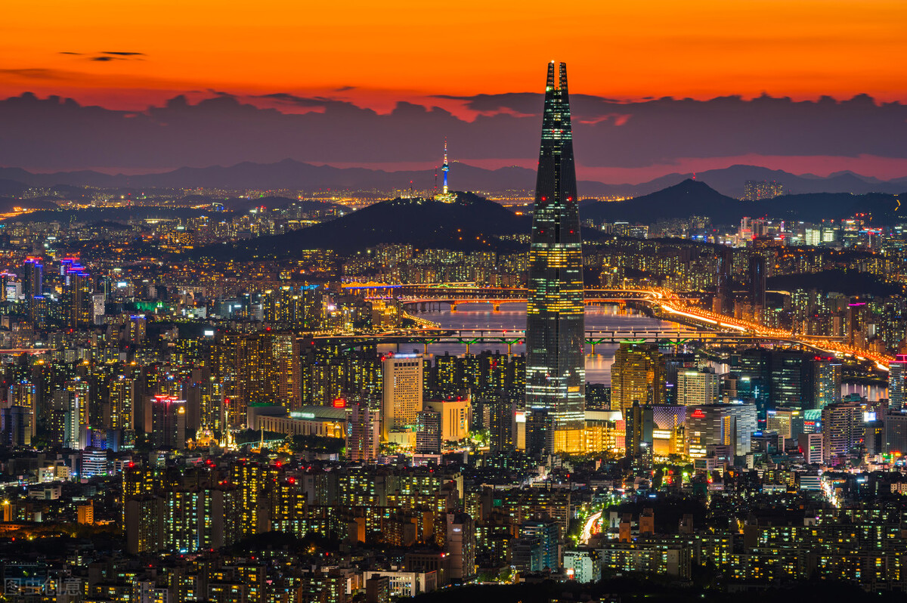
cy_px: 302
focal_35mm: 200
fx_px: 5035
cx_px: 454
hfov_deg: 10.3
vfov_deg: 6.9
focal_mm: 200
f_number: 11
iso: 100
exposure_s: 15
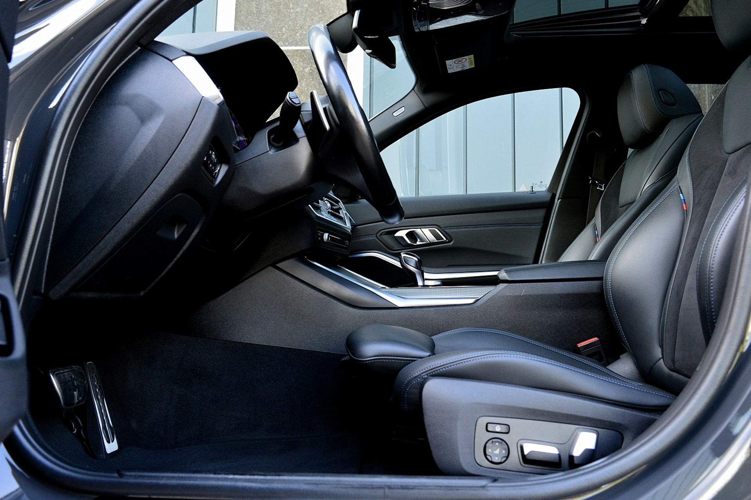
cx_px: 376
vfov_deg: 43.6
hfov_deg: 61.9
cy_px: 250
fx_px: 626
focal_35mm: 30
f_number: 6.3
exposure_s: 1/60
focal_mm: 20
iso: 800
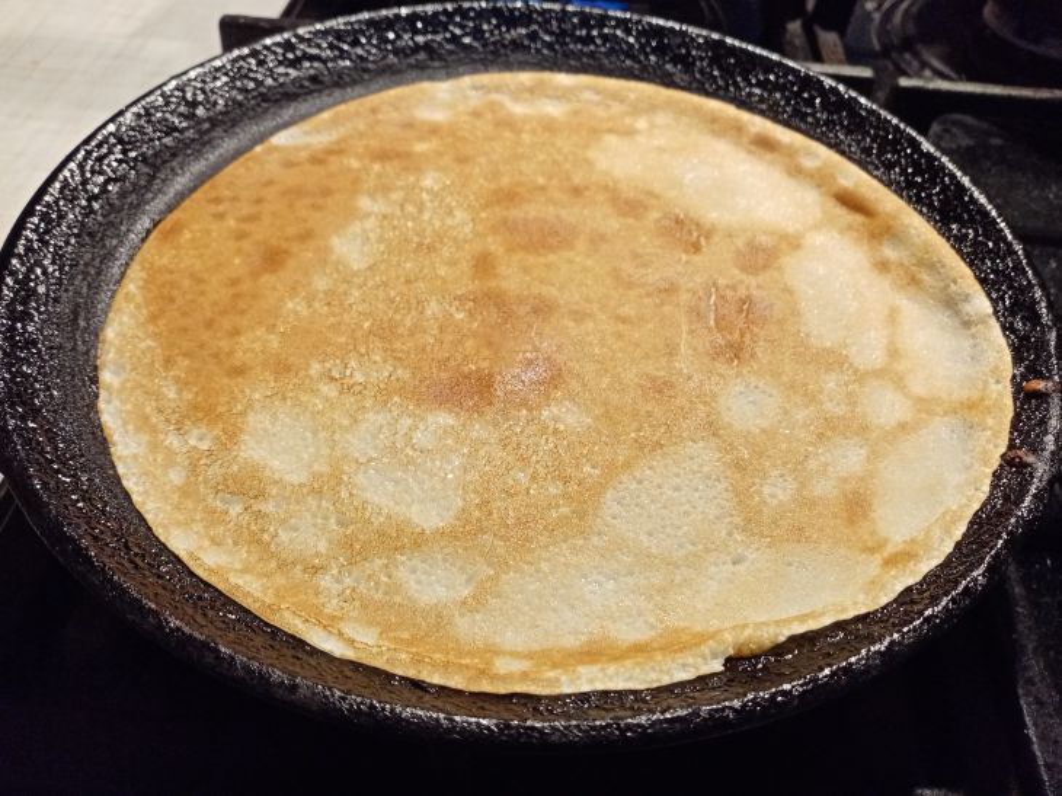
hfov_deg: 67.3
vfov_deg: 53.0
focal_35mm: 26
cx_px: 531
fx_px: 797
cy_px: 398
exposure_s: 1/33.3
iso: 264
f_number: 1.8
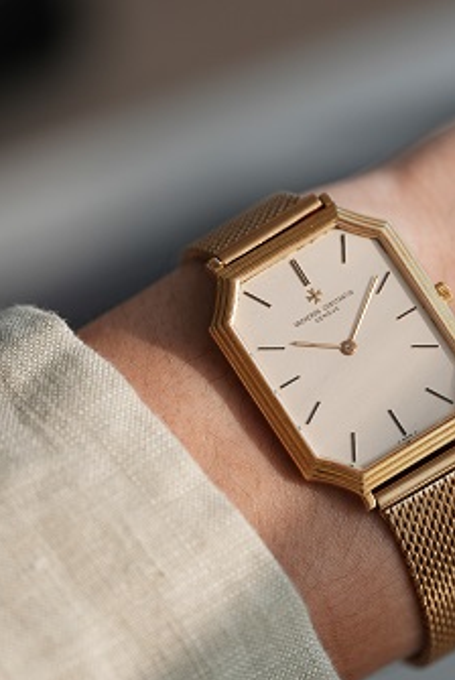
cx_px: 345
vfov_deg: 9.6
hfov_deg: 6.4
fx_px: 4048
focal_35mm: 214
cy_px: 366
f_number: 2.8
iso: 400
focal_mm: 105
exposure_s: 1/250
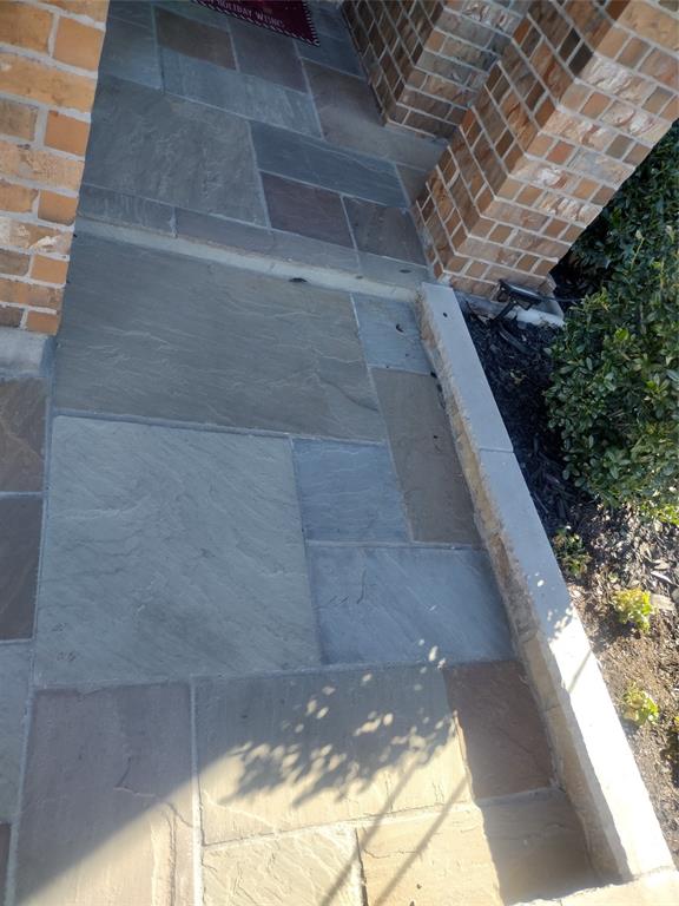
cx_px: 340
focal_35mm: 27
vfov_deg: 65.3
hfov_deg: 51.4
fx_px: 706
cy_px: 453
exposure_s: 1/544
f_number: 1.7
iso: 100
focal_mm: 4.71
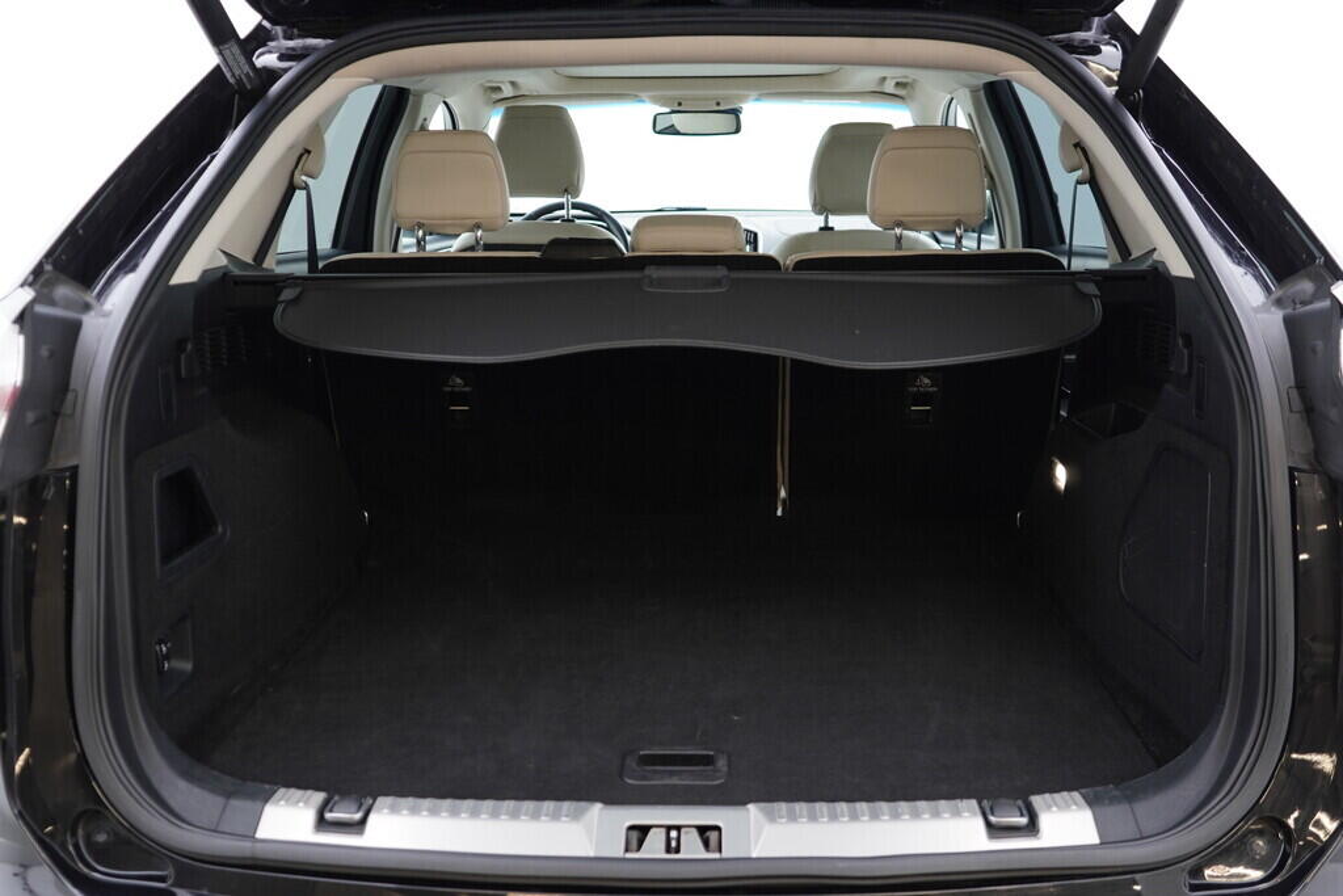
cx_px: 672
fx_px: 1343
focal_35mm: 36
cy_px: 448
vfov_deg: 36.9
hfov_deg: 53.1
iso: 250
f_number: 2.8
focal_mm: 24
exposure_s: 1/40
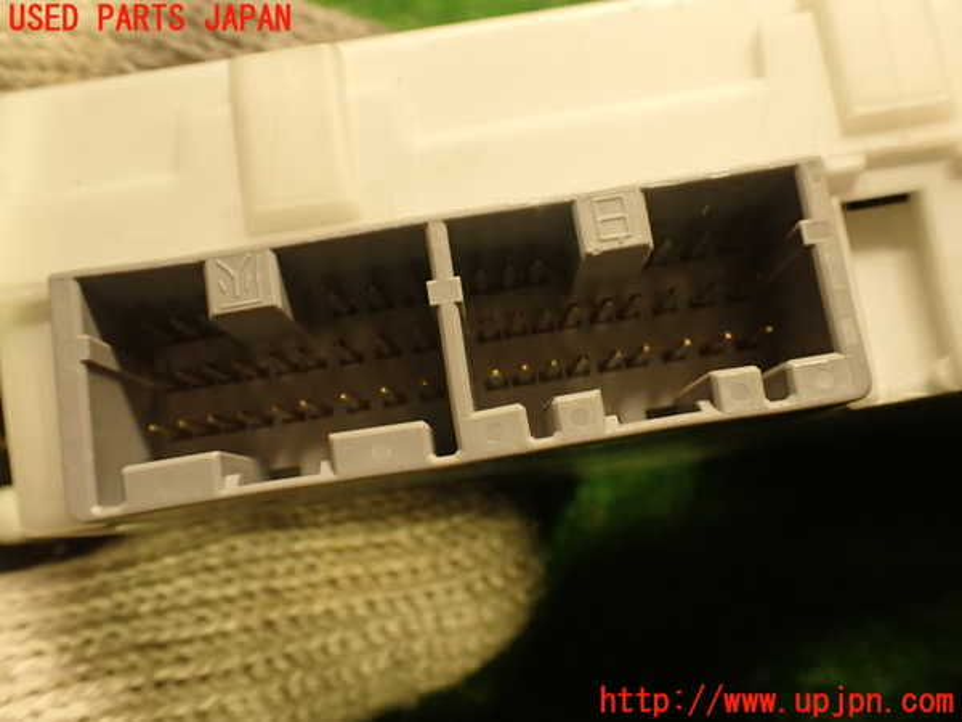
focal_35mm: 32
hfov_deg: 56.8
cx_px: 481
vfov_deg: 44.2
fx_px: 889
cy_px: 361
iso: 400
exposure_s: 1/30
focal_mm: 5.79
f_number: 2.4
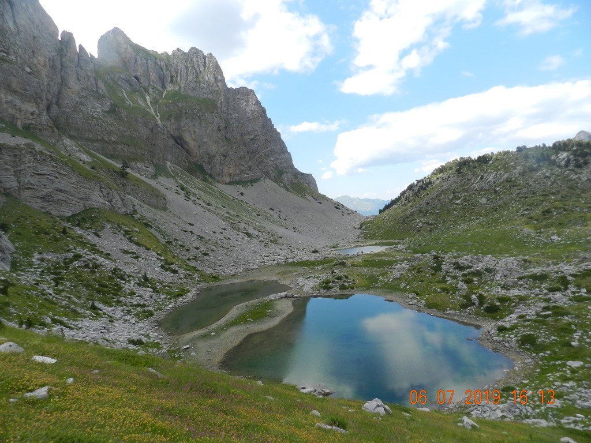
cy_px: 222
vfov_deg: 58.9
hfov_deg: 73.9
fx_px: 393
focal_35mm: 23
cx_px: 296
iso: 160
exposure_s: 1/800
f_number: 3.4
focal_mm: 4
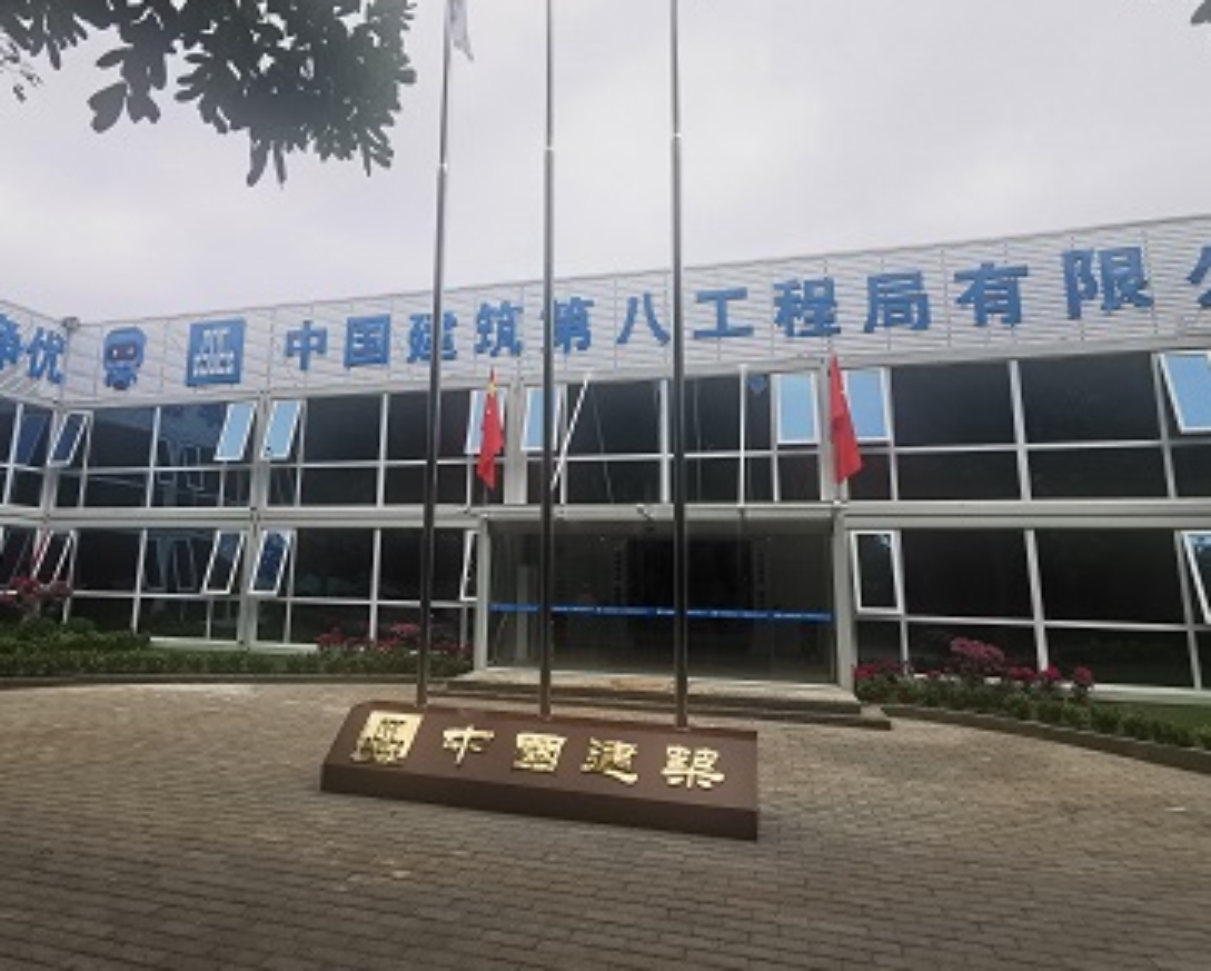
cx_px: 530
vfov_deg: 63.1
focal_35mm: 22
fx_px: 789
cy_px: 444
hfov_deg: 74.7
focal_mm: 2.35
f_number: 2.2
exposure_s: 1/729
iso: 50
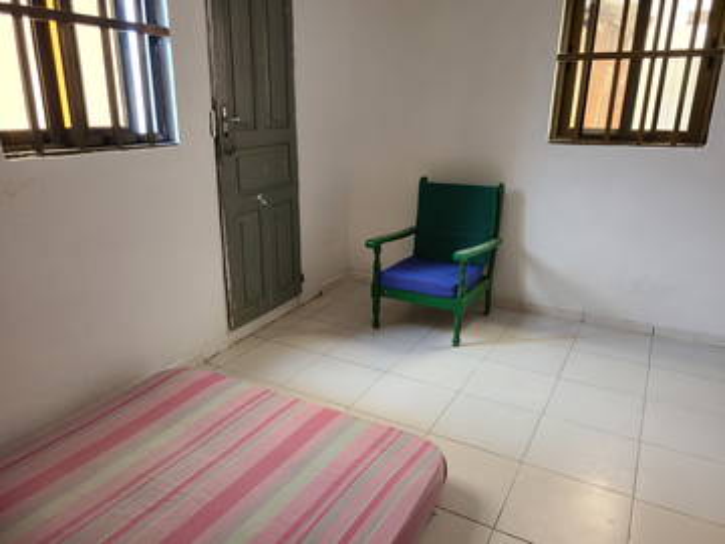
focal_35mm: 26
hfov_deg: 67.3
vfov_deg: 53.1
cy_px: 272
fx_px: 545
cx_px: 362
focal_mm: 5.4
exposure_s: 1/60
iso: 250
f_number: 1.8
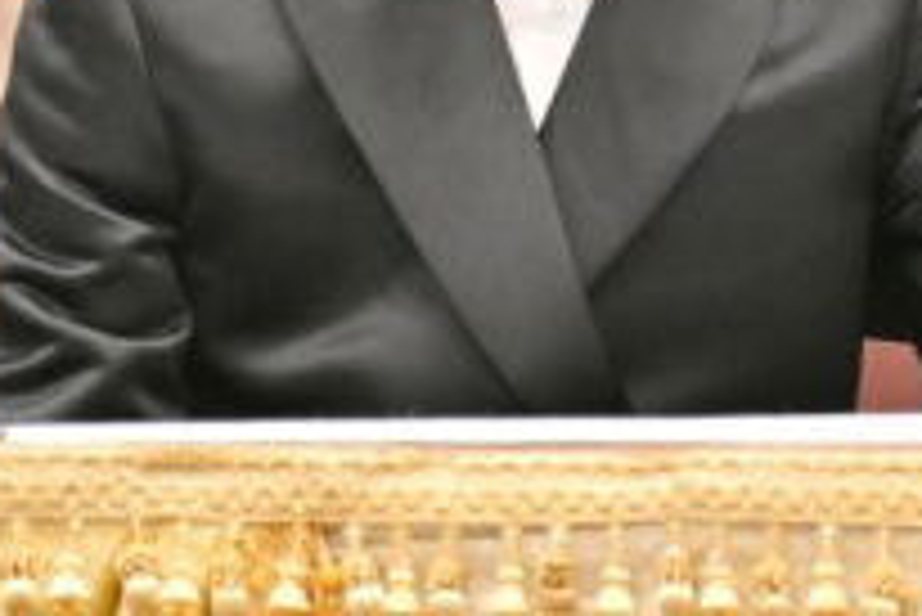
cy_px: -369
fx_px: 34547
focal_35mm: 1348
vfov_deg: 1.0
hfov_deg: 1.5
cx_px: 1961
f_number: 2.8
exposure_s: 1/200
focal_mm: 180
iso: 200
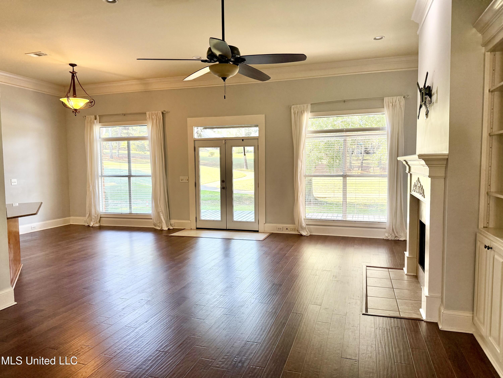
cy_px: 189
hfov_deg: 71.6
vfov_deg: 56.8
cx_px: 252
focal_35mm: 24
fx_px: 349
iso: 200
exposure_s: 1/224
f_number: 1.78
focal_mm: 6.76
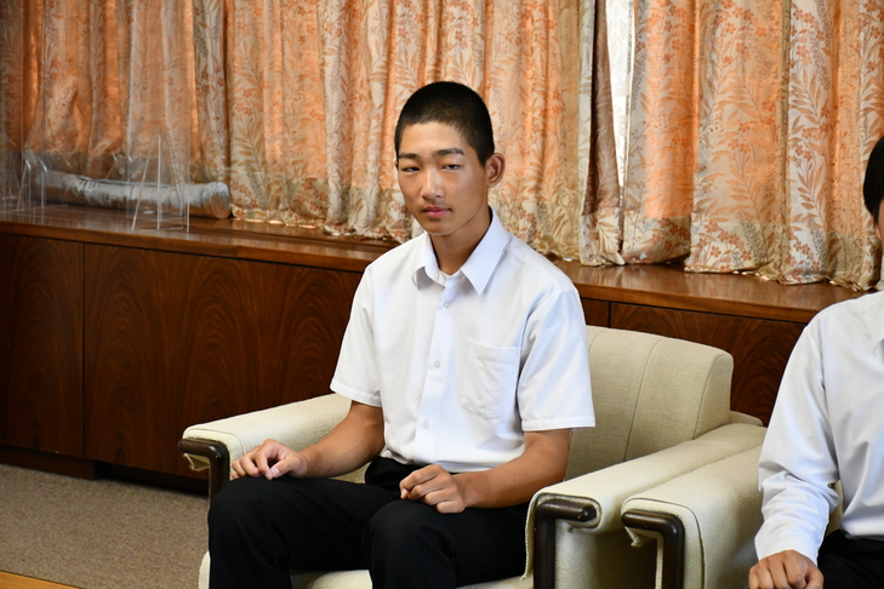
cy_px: 294
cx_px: 442
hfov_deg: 22.6
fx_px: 2210
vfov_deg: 15.2
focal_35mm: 90
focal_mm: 60
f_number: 5
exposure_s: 1/200
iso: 3200
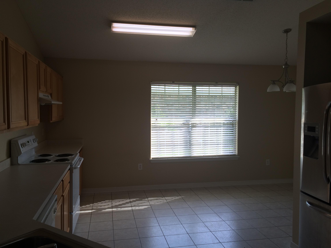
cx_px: 166
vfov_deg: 48.2
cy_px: 124
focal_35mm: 29
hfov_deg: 61.7
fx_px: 277
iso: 32
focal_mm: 4.15
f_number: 2.2
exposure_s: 1/157
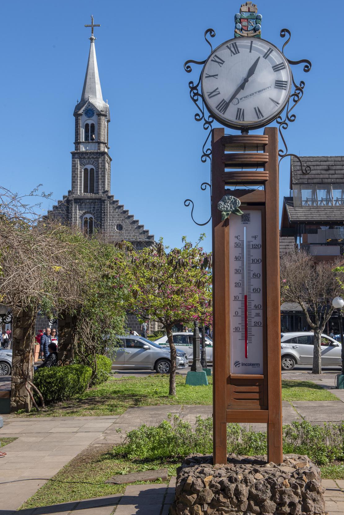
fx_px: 745
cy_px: 253
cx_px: 181
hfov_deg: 26.0
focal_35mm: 52
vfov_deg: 38.2
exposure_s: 1/250
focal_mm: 48
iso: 640
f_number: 16
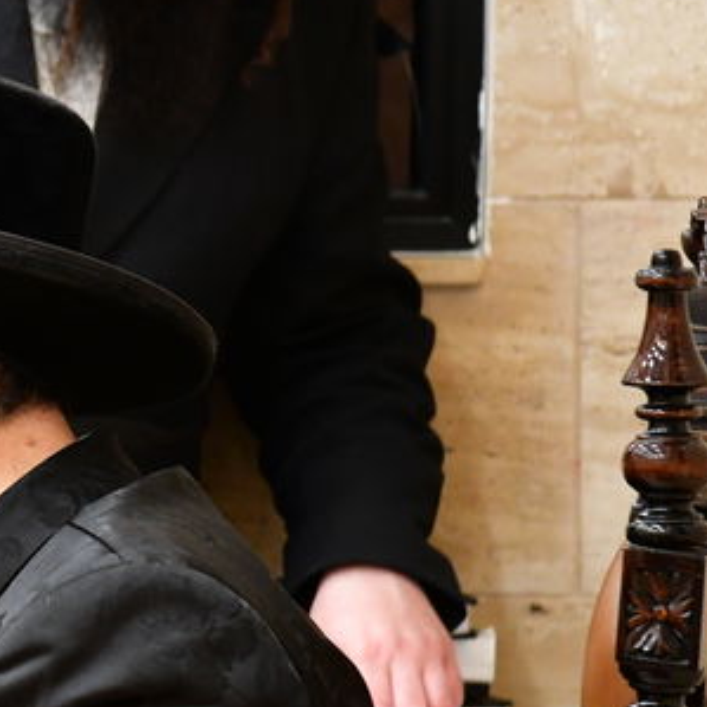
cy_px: 257
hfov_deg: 4.7
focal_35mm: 366
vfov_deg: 4.8
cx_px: -667
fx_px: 8457
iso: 2500
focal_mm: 92
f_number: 5.6
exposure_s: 1/100
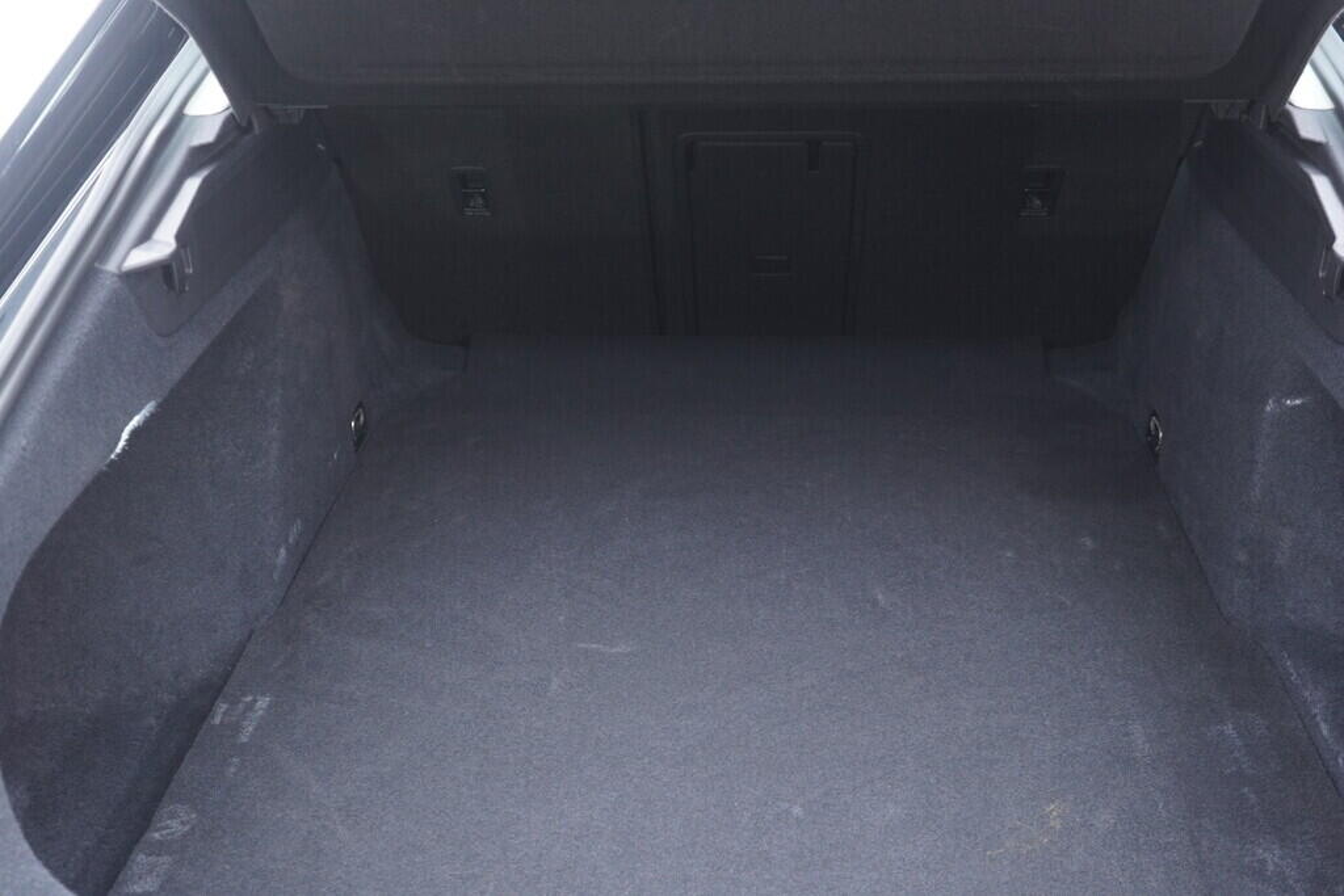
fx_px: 1344
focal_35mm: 36
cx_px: 672
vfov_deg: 36.9
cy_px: 448
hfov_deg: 53.1
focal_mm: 24
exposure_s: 1/40
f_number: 2.8
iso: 800
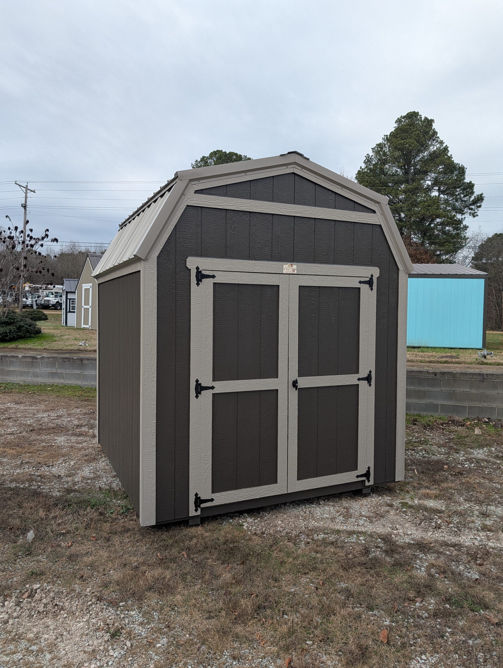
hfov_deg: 56.9
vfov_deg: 71.5
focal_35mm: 24
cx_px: 252
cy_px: 334
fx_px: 464
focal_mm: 6.9
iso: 20
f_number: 1.68
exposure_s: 1/533
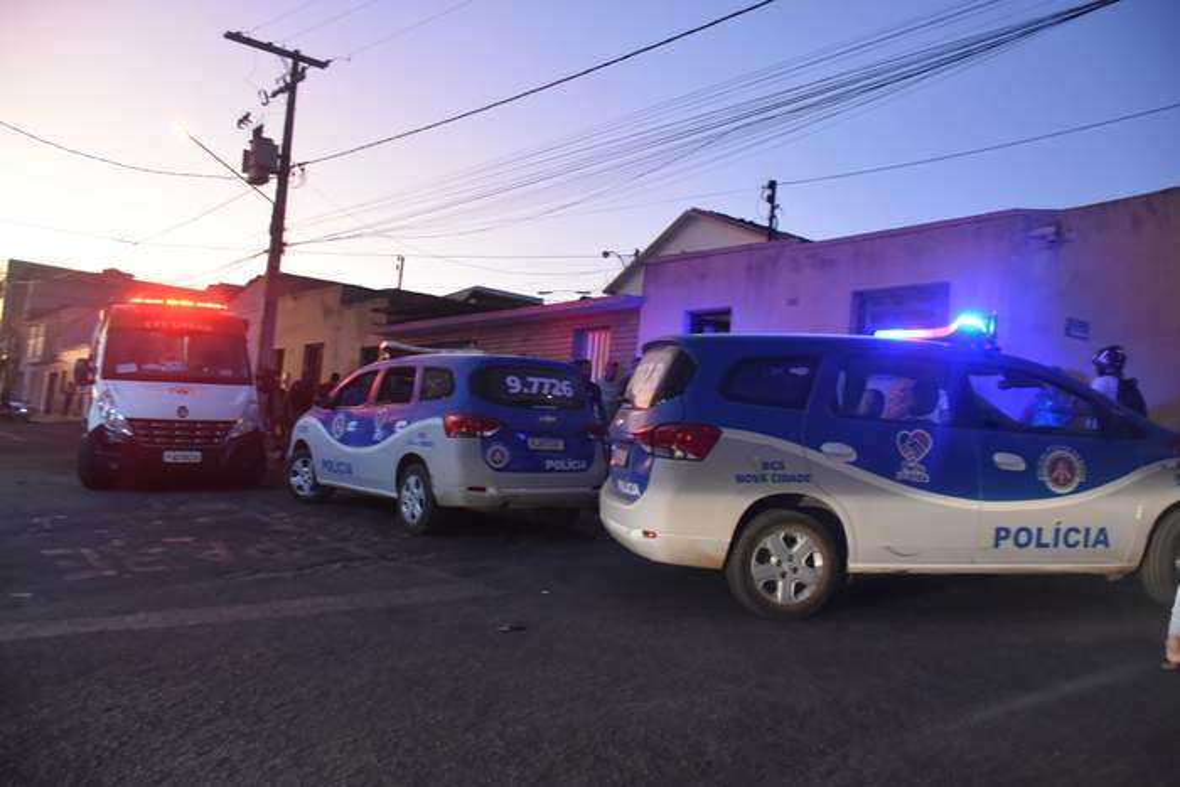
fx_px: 885
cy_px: 394
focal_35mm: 27
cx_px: 590
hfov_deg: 67.4
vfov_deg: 47.9
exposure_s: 1/60
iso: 2000
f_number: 4
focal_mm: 18
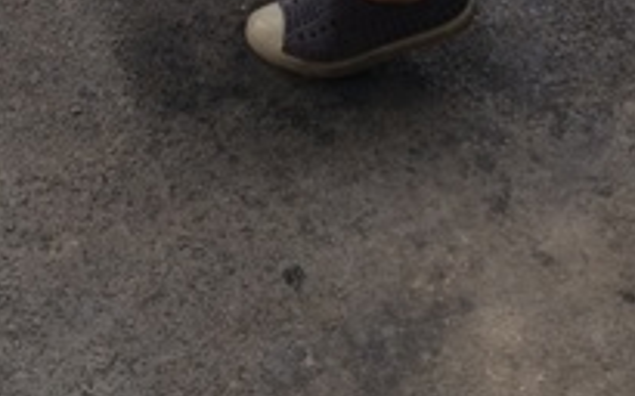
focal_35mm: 93
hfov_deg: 22.1
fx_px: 1609
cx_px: 149
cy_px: -148
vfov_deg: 13.4
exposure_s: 1/30
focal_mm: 4.12
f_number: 2.2
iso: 50
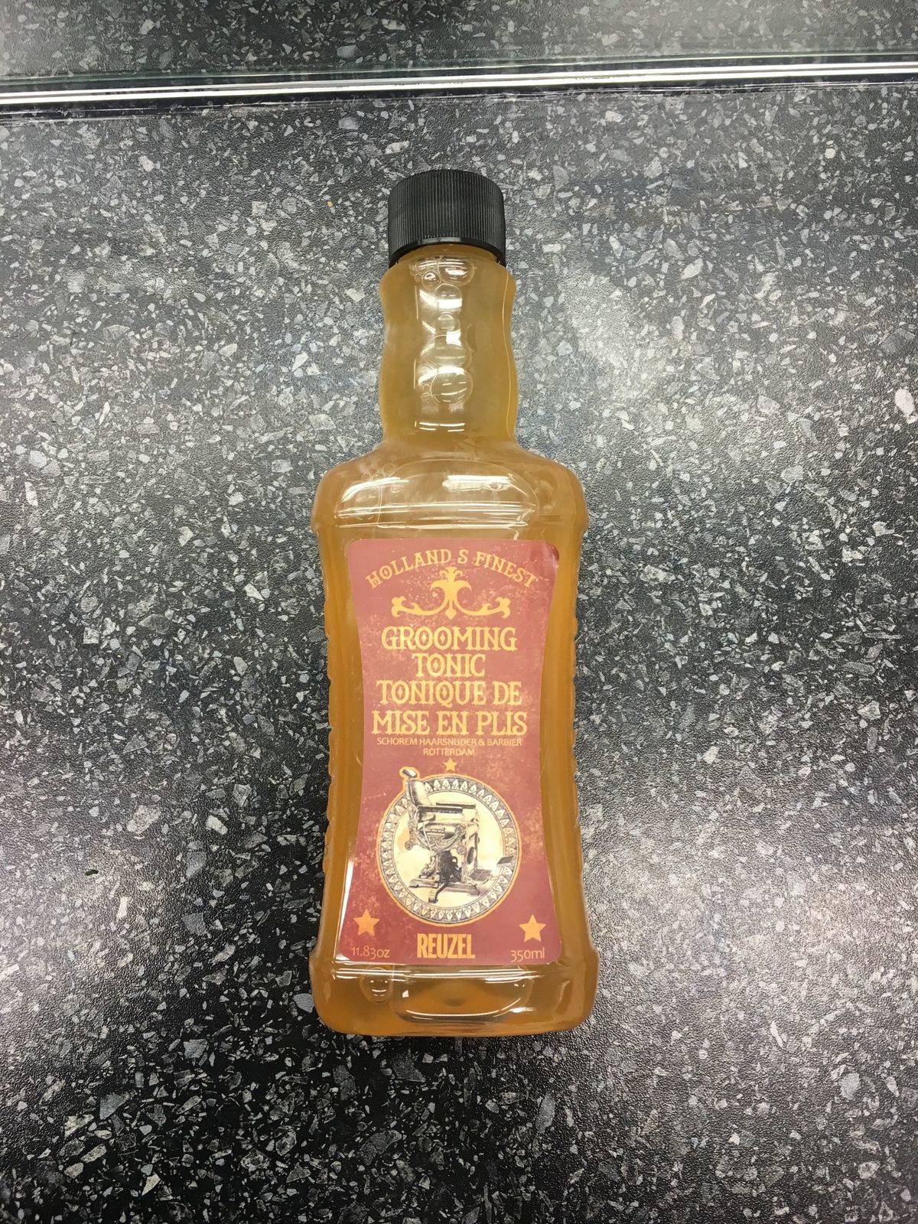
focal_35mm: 29
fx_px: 1025
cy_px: 612
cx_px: 459
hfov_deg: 48.2
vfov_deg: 61.7
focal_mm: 4.15
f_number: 2.2
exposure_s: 1/33
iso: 32
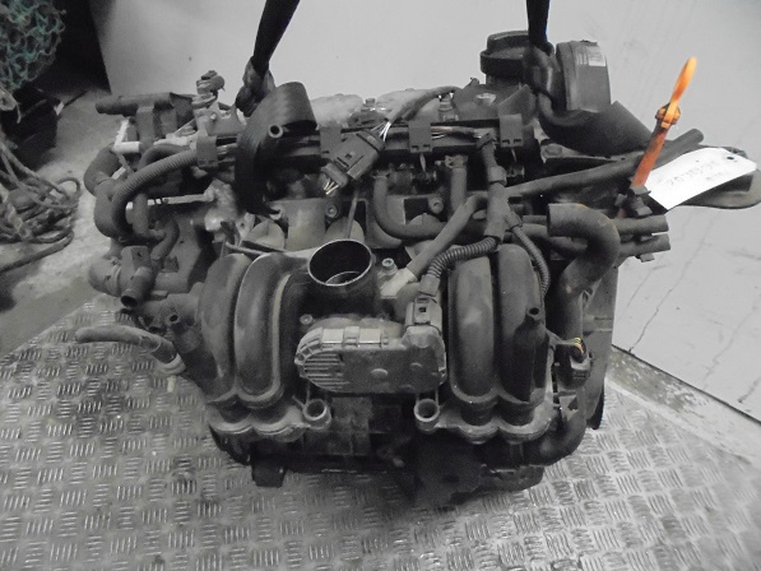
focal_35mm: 26
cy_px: 286
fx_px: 572
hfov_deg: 67.3
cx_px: 380
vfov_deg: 53.1
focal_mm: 4.6
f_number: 3.5
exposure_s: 1/40
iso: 1600
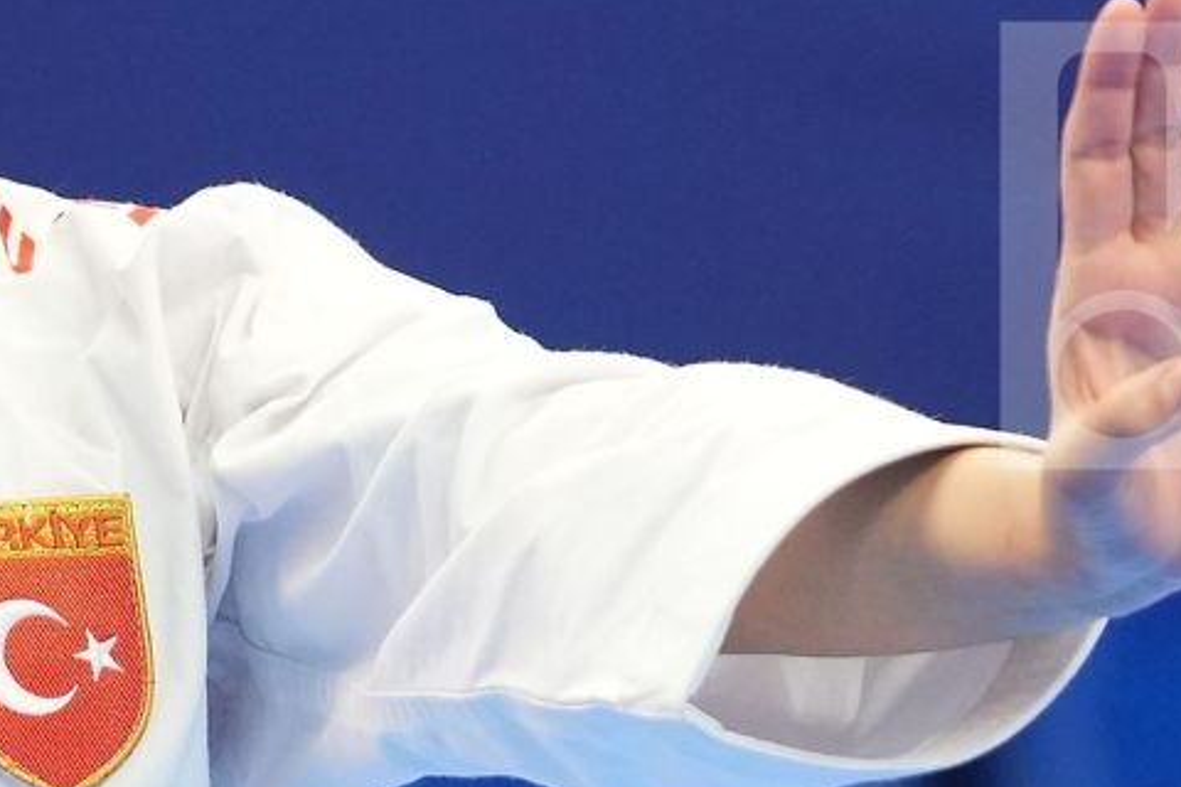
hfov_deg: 1.8
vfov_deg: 1.2
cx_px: 396
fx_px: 36903
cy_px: 246
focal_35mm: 1125
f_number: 2.8
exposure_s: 1/500
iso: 1600
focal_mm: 200
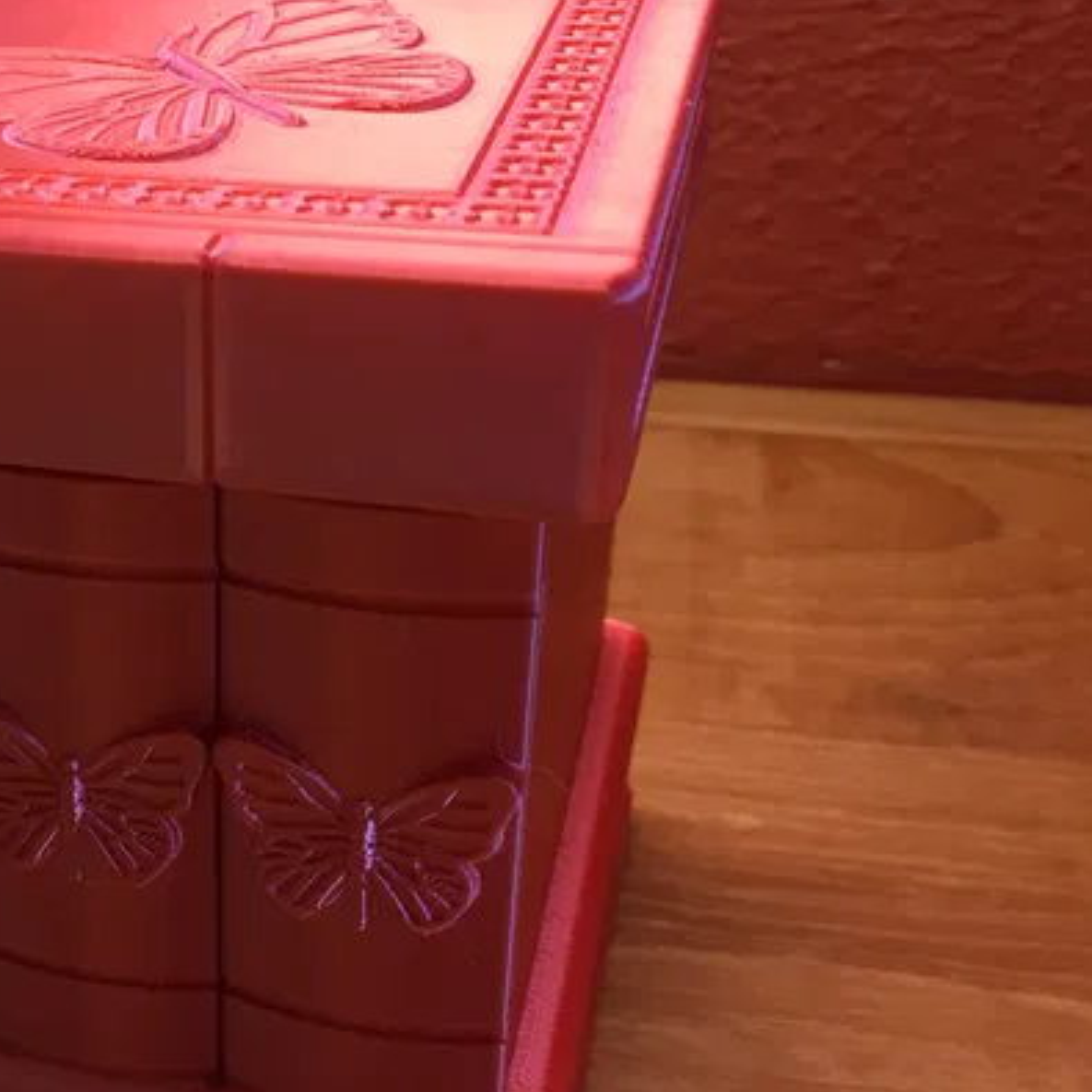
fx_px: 1927
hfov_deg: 29.5
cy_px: 590
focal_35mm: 54
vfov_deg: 31.6
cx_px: 1
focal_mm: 4.15
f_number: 2.2
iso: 64
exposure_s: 1/30
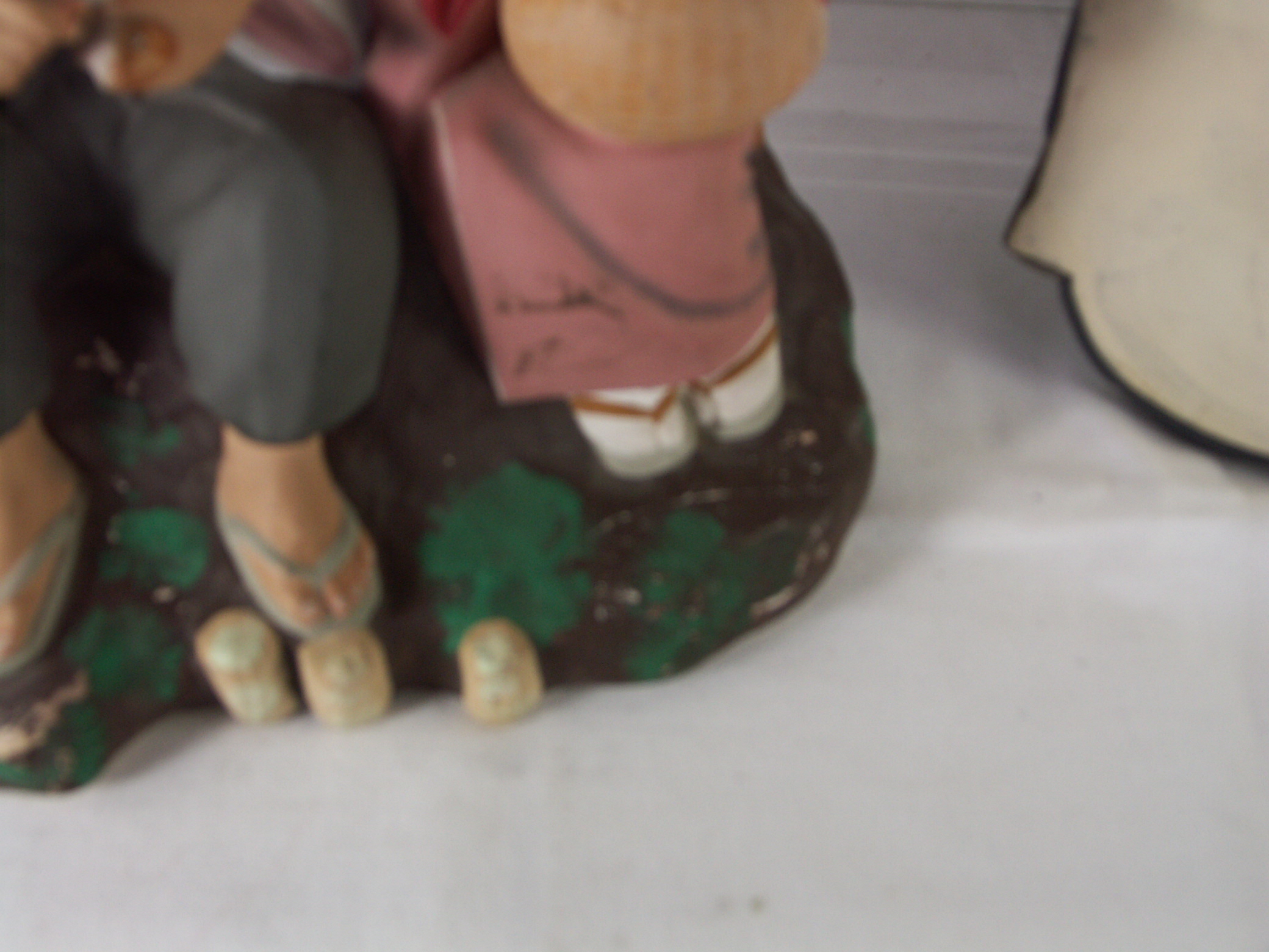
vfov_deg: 35.1
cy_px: 476
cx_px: 634
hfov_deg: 45.8
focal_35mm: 41
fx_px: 1503
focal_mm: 10.56
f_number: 3.5
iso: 100
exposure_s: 1/80
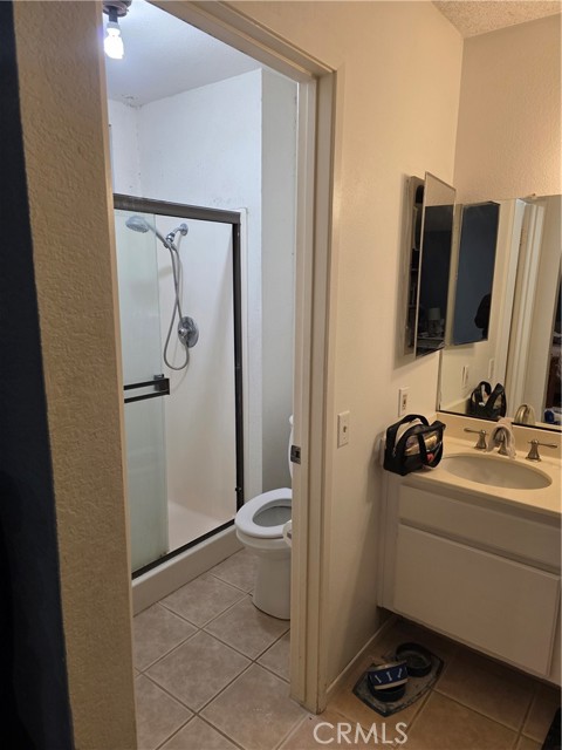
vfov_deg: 73.9
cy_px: 375
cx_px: 281
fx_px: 498
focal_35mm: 23
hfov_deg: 58.9
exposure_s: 1/120
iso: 250
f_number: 1.7
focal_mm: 6.3
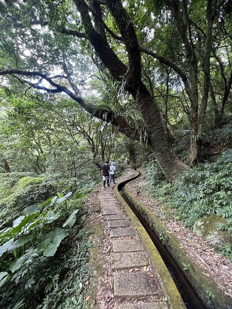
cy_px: 154
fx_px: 116
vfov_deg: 106.2
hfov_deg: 89.9
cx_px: 116
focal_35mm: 13
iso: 250
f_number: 1.8
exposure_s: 1/62
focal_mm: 1.57
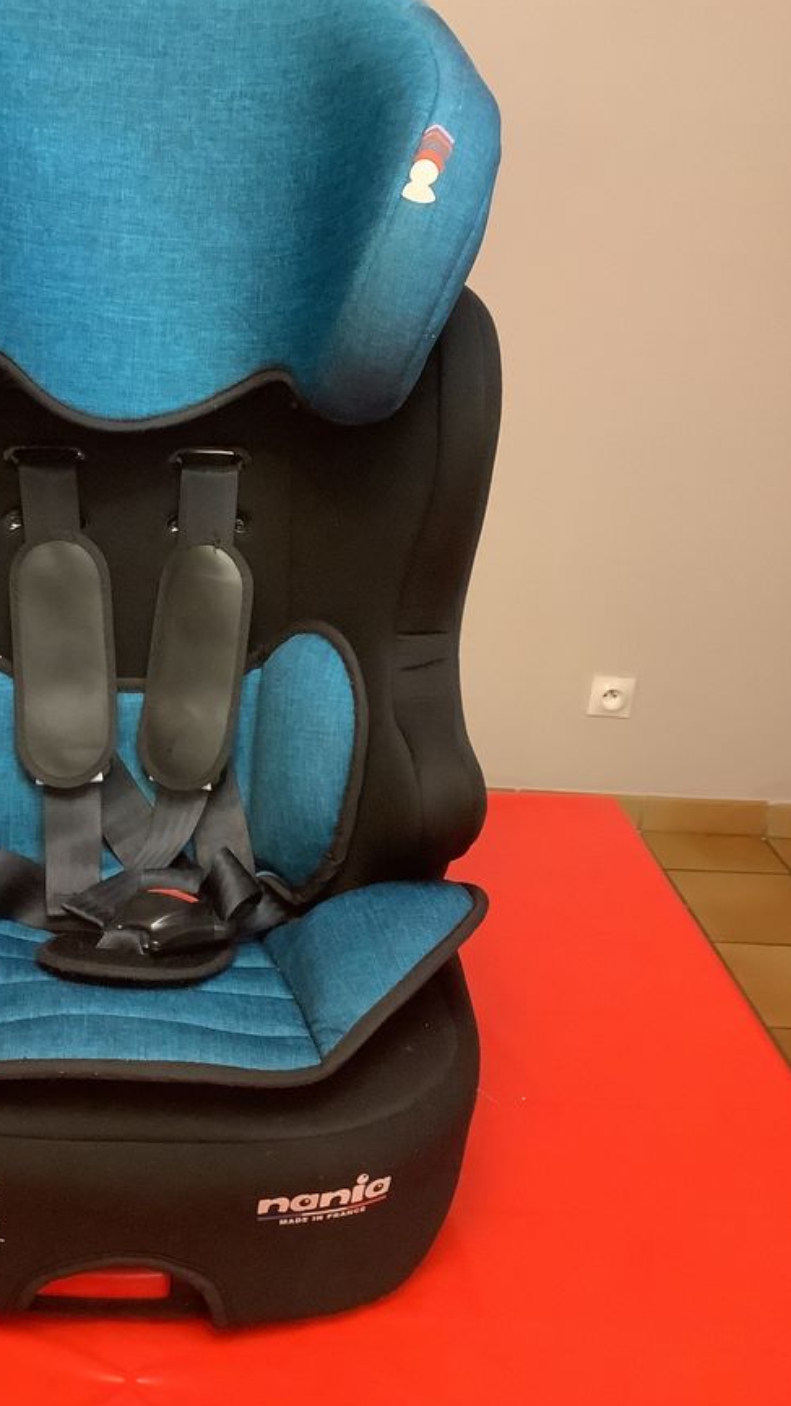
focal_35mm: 39
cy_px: 623
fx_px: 1454
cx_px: 200
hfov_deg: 29.9
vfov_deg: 51.5
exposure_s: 1/30
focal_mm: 3.3
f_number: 2.4
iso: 500
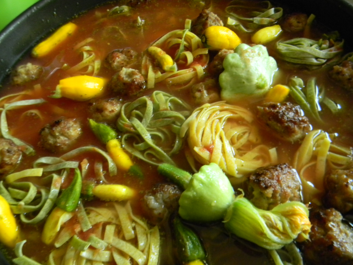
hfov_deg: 63.4
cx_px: 176
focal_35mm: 28
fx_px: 286
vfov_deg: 49.7
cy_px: 132
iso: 400
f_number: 3.5
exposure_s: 1/7.1
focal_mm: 5
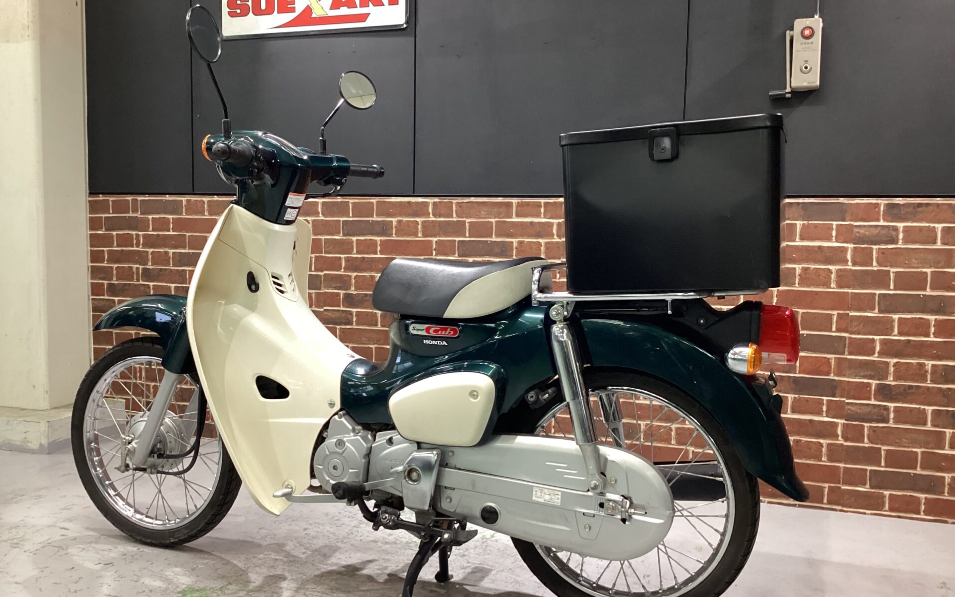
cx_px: 479
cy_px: 303
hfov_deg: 58.1
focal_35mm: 33
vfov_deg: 38.3
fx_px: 859
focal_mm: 3.3
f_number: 2.4
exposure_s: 1/40
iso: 320
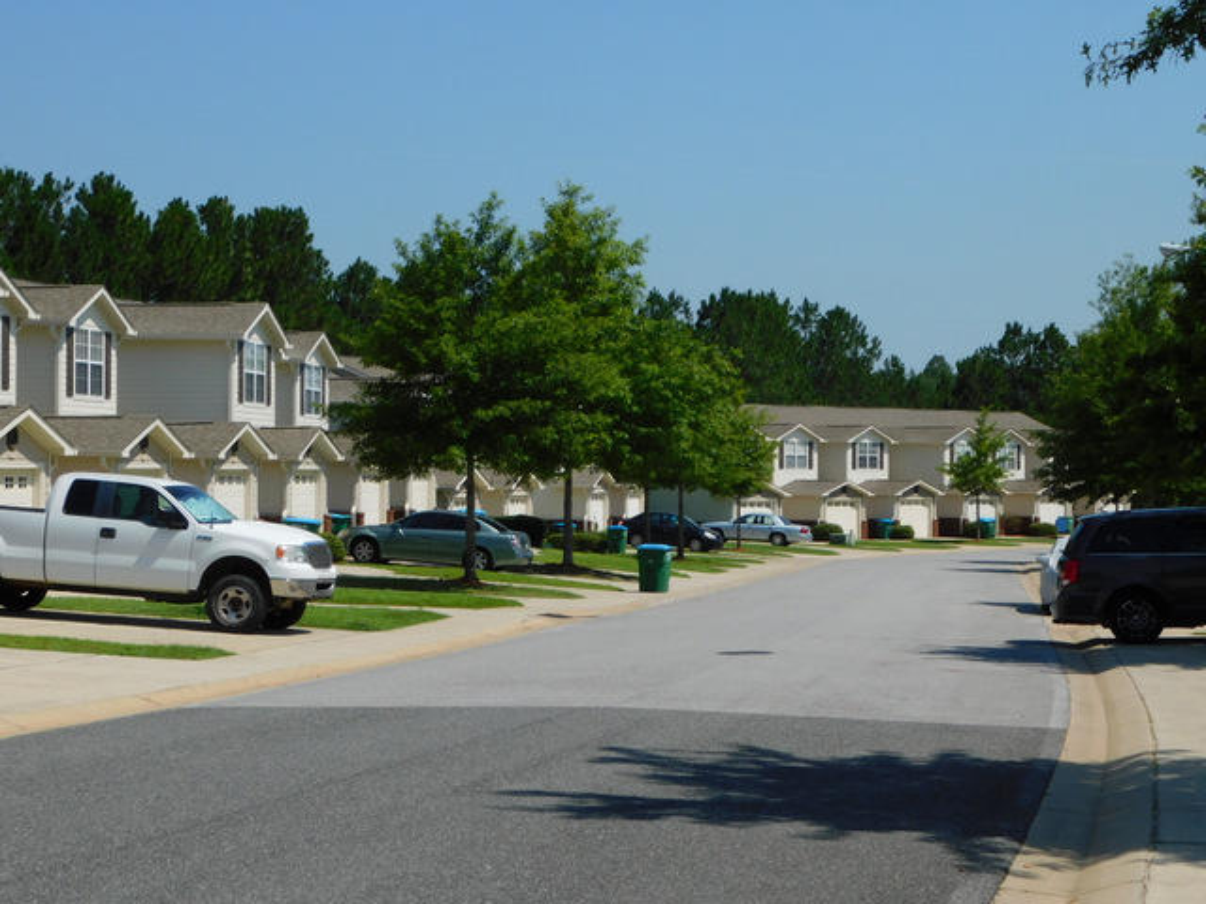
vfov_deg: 20.7
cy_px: 452
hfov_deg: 27.4
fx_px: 2474
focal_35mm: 71
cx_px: 603
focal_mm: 12.6
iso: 125
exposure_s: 1/1250
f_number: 4.3
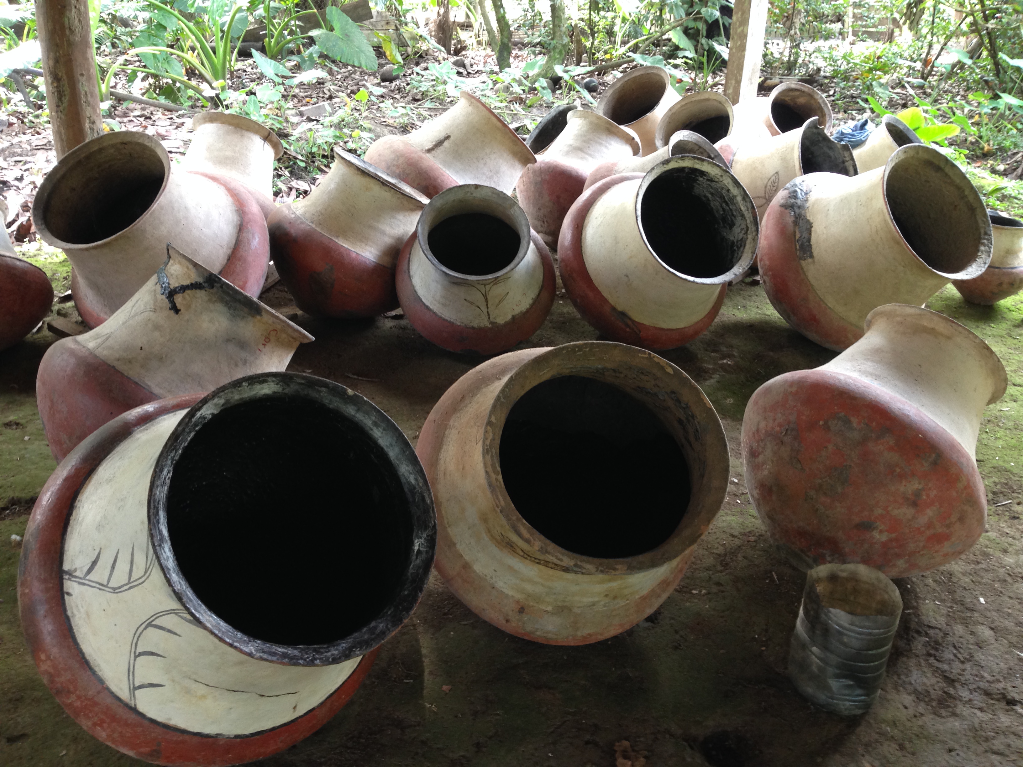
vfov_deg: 42.9
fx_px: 975
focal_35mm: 33
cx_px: 512
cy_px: 384
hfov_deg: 55.4
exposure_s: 1/20
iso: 100
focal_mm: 4.12
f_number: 2.4
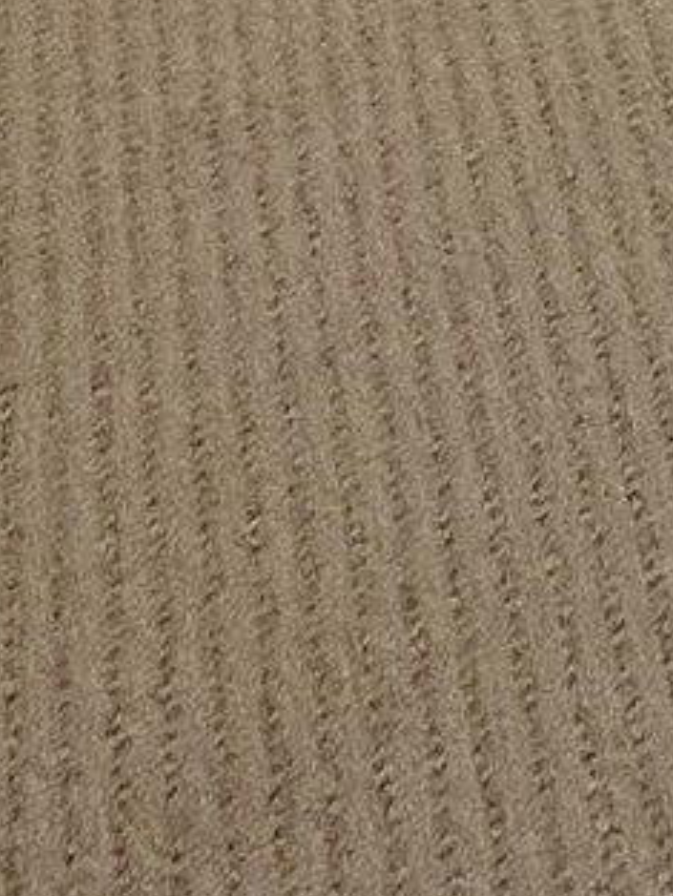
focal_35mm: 103
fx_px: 2668
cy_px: -2244
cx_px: 1990
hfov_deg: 10.4
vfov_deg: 9.6
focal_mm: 2.22
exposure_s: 1/120
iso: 125
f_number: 2.2
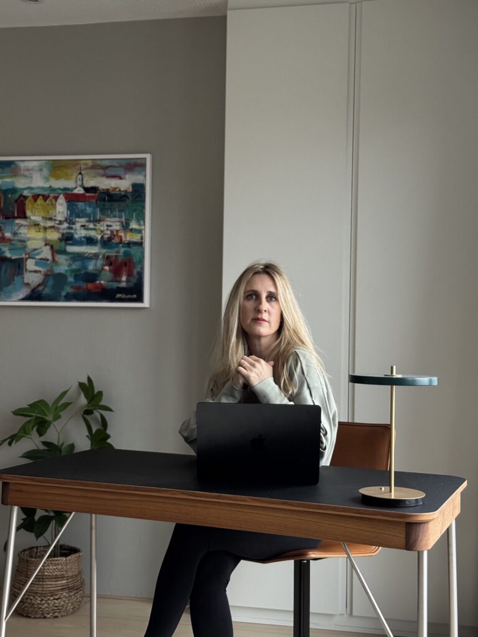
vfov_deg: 39.7
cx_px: 239
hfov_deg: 30.3
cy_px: 318
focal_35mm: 48
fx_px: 884
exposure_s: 1/30
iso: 640
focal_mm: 6.76
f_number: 1.78
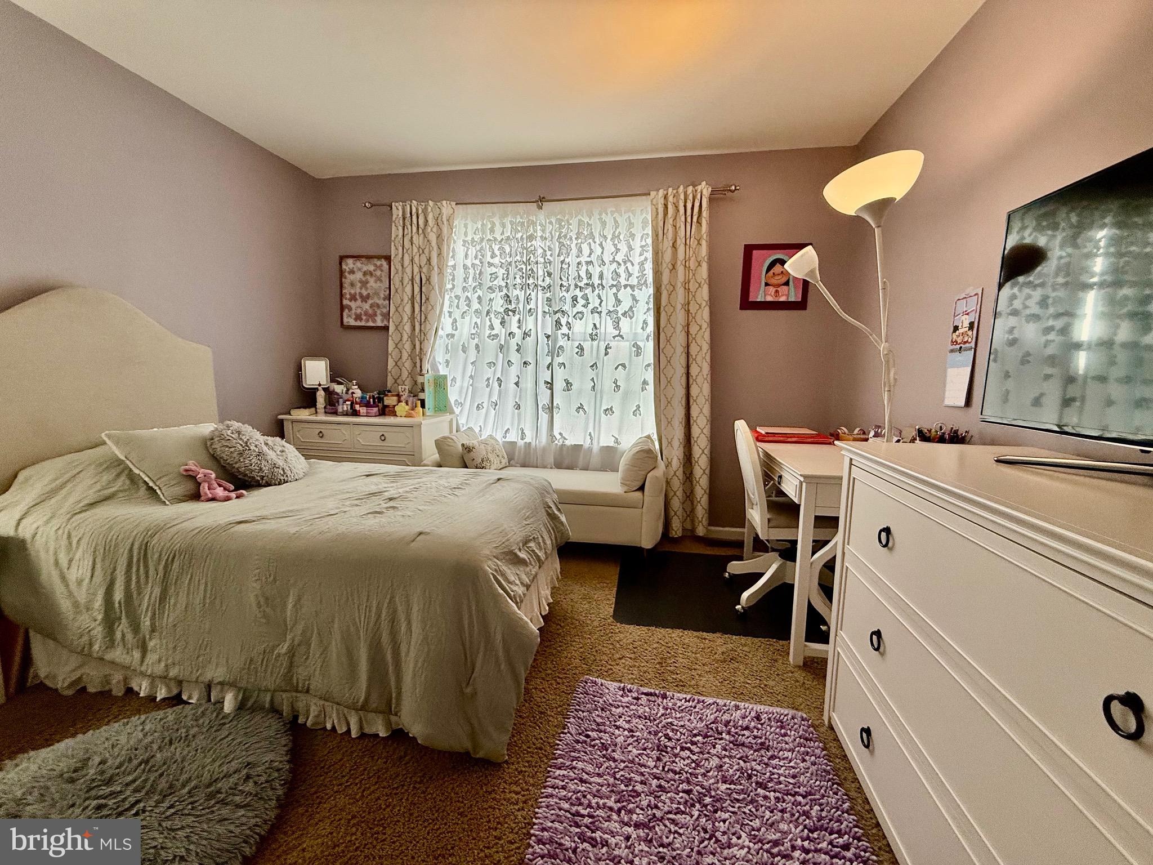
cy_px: 432
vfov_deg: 85.7
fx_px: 466
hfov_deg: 102.1
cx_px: 576
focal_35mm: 14
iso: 100
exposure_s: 1/120
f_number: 2.2
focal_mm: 2.22
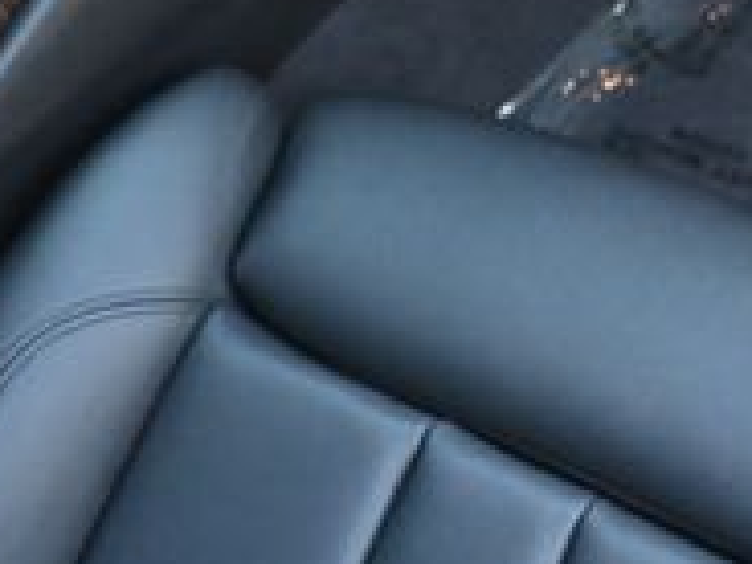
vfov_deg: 15.6
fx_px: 1908
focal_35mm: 88
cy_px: -270
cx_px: 405
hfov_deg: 22.3
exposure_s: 1/125
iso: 900
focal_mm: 17.5
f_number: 3.5
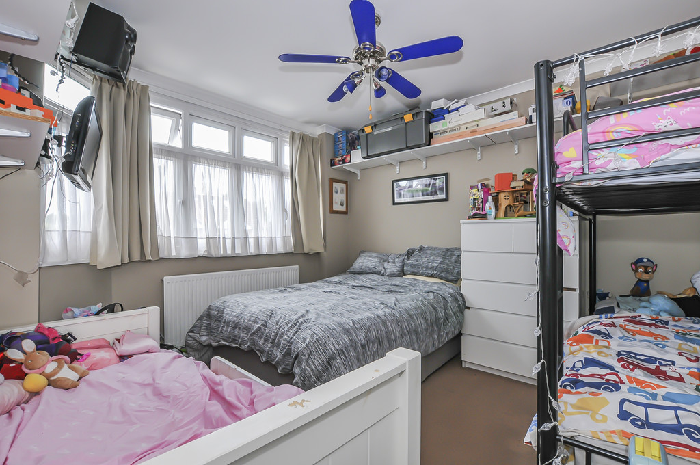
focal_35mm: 15
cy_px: 232
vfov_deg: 77.2
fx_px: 291
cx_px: 350
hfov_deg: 100.5
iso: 400
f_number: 11
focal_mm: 10
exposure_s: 1/15
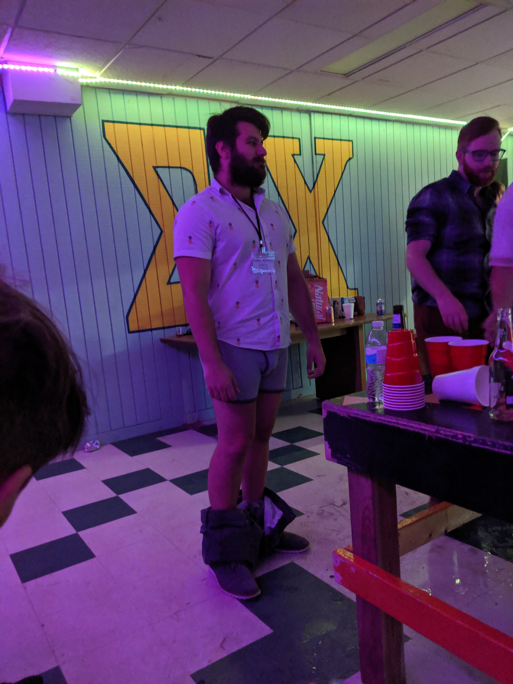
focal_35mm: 27
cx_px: 256
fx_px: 534
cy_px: 342
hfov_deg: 51.4
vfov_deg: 65.3
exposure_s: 1/24
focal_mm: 4.44
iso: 471
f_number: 1.8
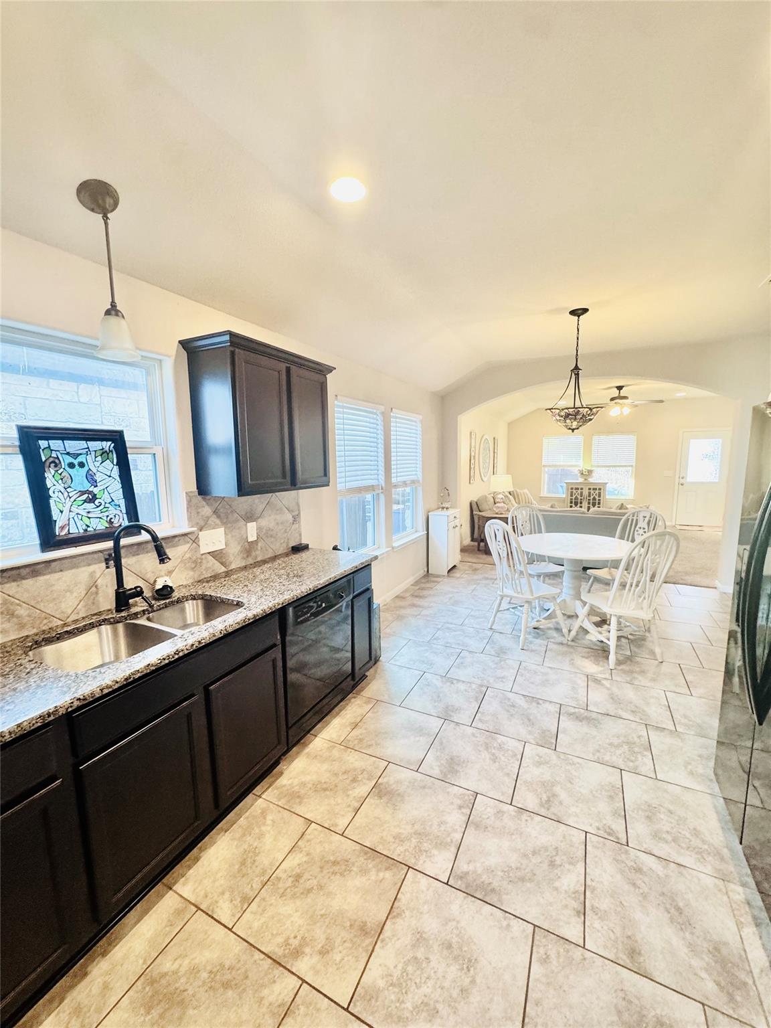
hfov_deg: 85.7
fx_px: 416
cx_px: 386
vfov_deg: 102.1
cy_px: 514
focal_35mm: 14
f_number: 2.2
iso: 250
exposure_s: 1/60
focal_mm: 2.22
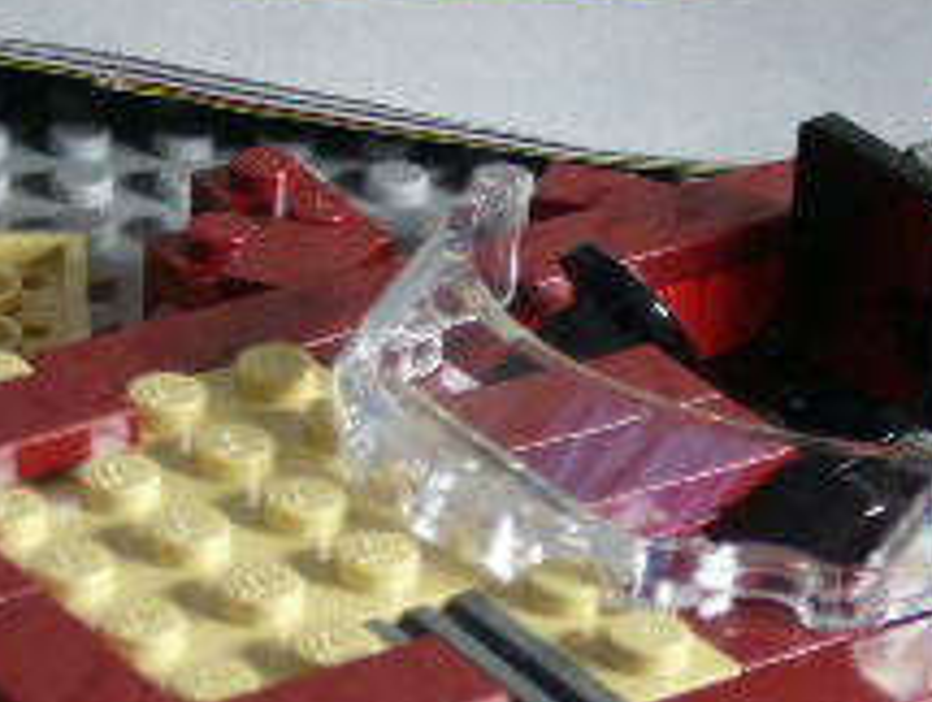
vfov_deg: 7.1
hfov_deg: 9.5
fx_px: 5610
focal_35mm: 208
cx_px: 299
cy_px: 633
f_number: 4
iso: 100
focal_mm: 11.5
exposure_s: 1/30
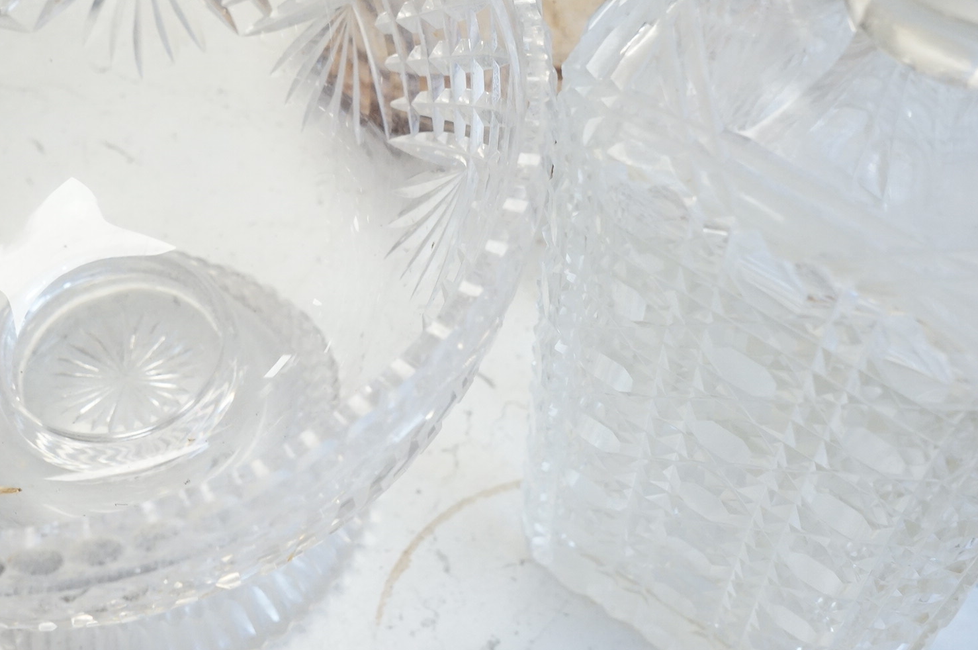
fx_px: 1547
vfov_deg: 23.7
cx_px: 382
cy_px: 330
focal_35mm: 57
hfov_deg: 34.9
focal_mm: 28
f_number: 9
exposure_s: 1/100
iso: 2500
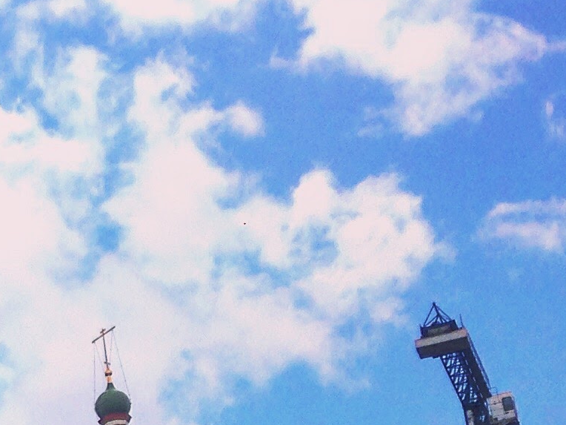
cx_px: -550
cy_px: 594
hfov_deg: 12.4
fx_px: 2305
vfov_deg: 10.2
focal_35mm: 141
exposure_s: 1/669
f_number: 2.4
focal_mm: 4.12
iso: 50
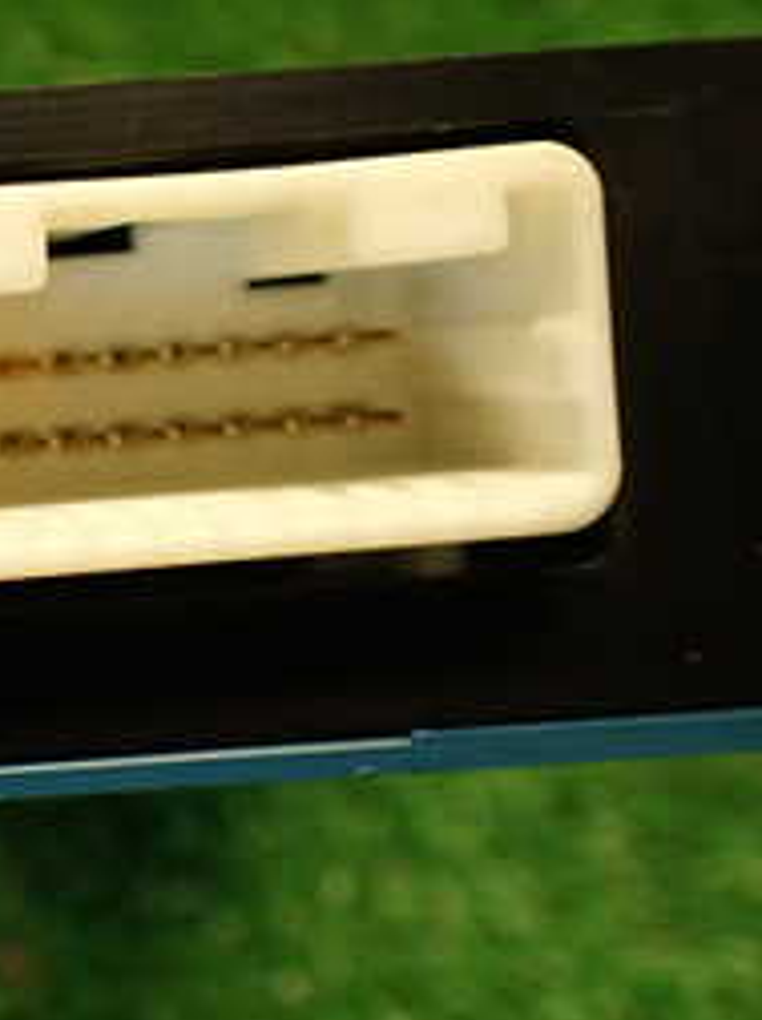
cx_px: -443
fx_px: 2236
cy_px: 443
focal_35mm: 76
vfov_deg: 25.7
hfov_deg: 17.1
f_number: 2.4
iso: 320
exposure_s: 1/30
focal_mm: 5.79
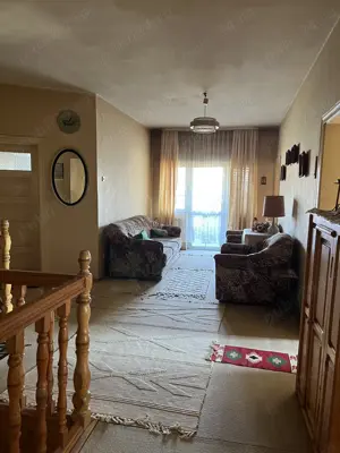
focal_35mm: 26
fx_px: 340
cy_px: 226
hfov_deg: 53.1
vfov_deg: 67.3
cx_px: 170
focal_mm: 5.7
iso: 400
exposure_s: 1/60
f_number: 1.5
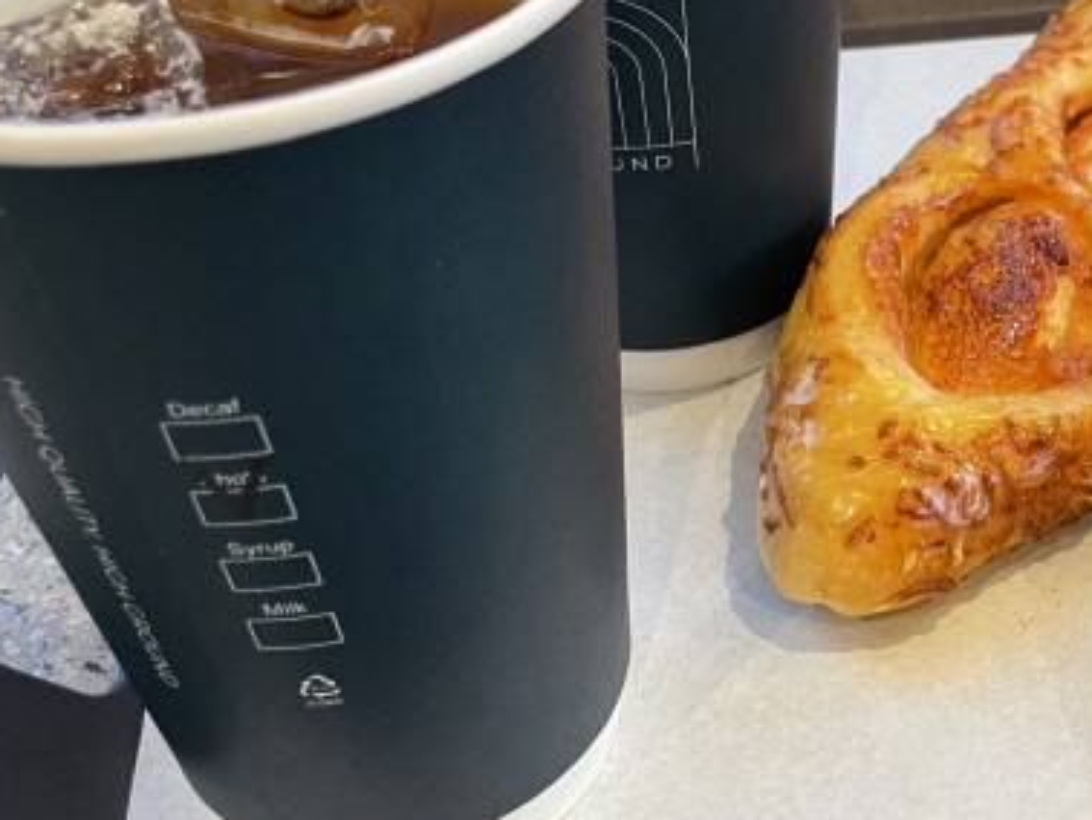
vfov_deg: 26.6
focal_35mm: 55
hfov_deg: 32.7
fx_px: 1736
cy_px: 393
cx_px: 1037
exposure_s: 1/60
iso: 250
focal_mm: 4.2
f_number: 1.6
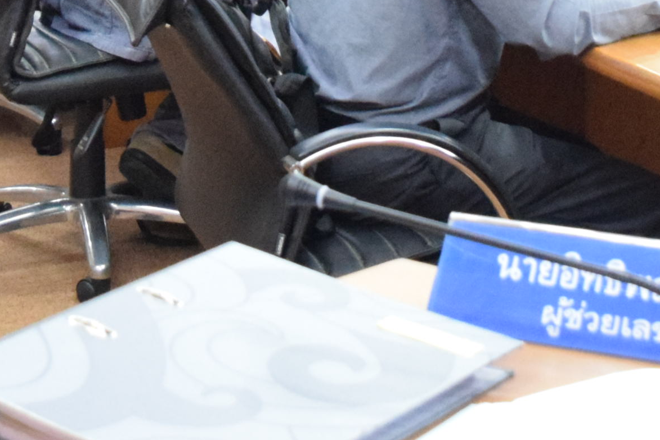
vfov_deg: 9.5
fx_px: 2531
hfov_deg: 14.8
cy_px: -357
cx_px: 461
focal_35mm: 138
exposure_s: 1/125
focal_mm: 24
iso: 6400
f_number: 5
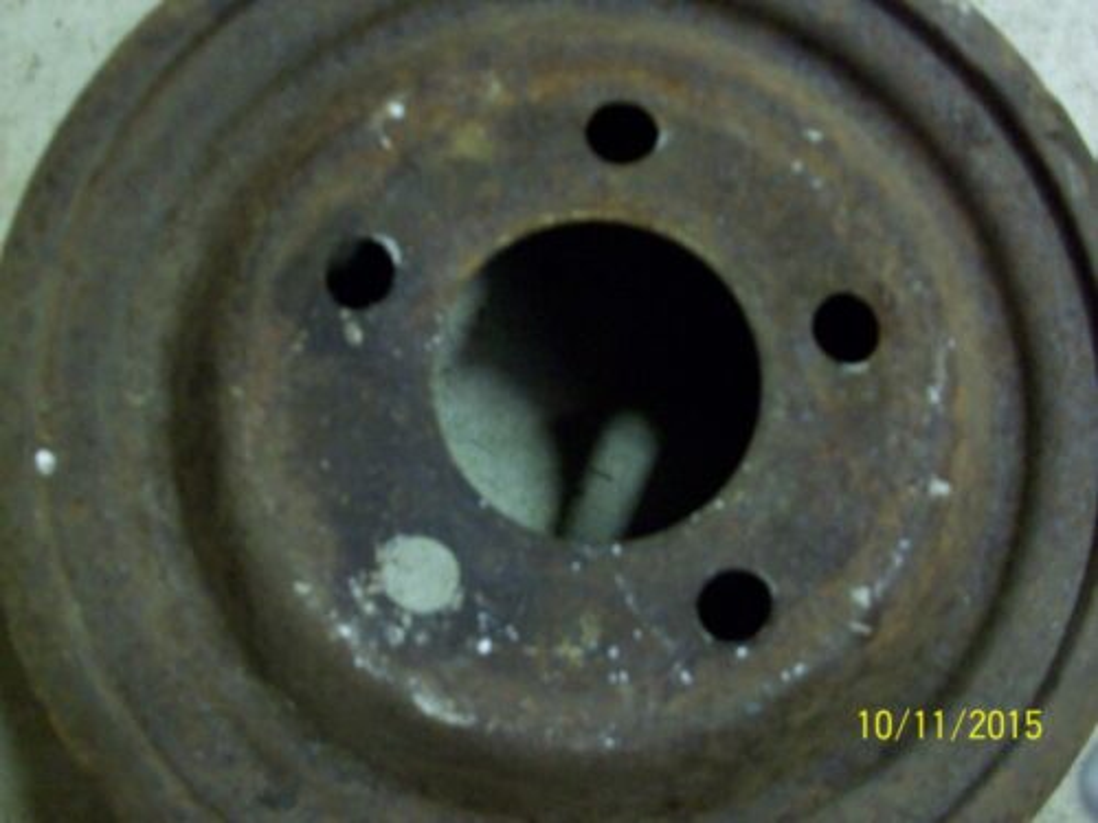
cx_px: 549
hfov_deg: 54.0
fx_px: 1078
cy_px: 412
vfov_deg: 41.8
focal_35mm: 34
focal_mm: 5.7
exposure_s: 1/8
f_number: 2.8
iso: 320
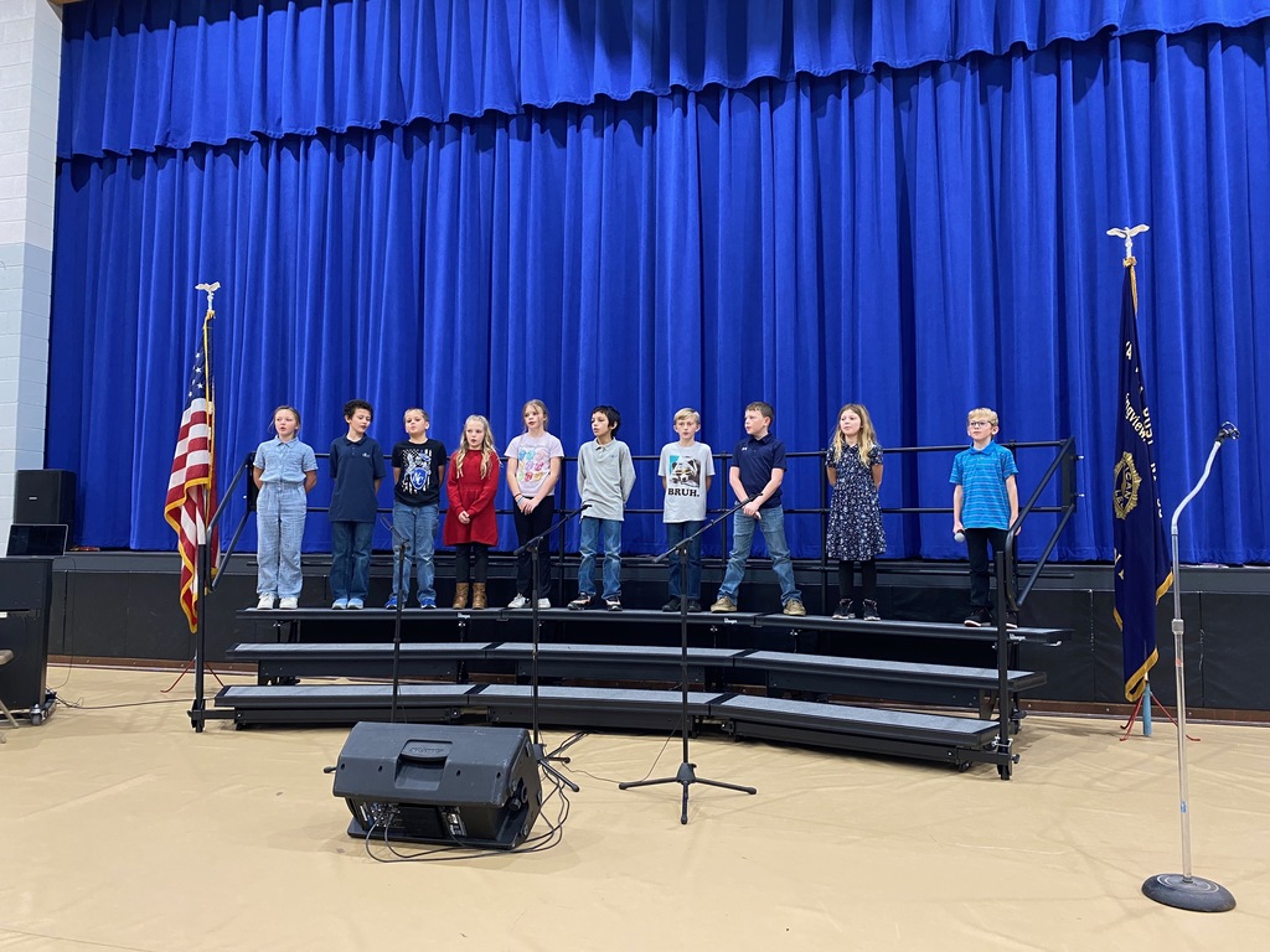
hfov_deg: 67.3
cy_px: 476
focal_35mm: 26
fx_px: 954
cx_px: 635
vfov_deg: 53.1
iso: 160
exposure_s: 1/60
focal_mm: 4.25
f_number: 1.8
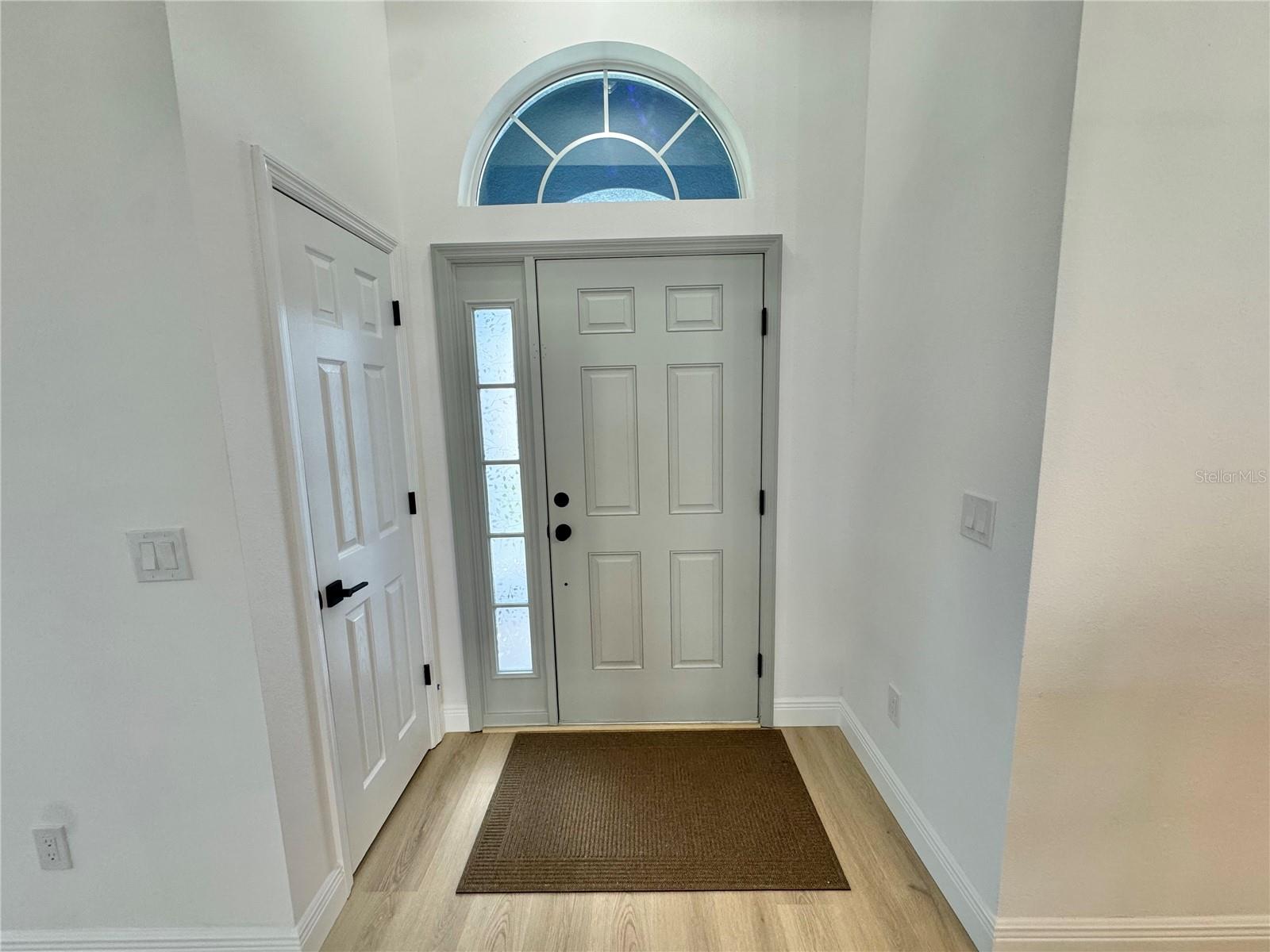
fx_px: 514
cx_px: 635
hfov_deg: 102.1
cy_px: 476
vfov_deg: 85.7
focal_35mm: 14
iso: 200
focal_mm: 2.22
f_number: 2.2
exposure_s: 1/120
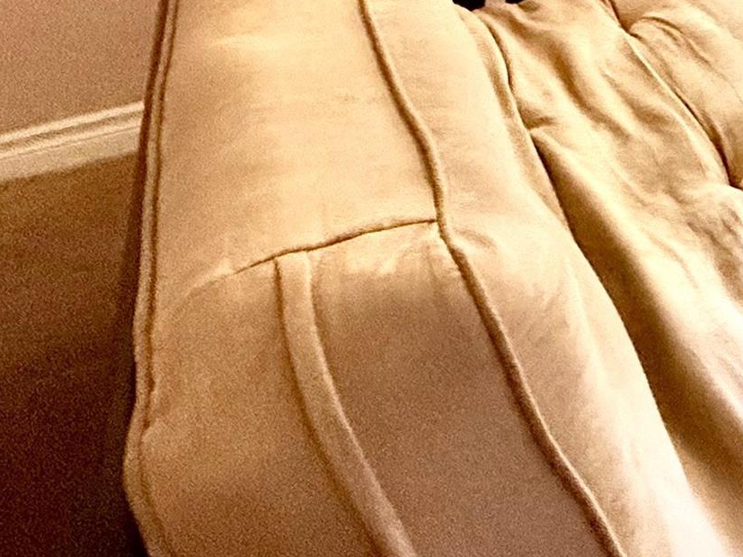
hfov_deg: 25.5
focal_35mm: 52
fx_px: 1116
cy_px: -416
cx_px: 1166
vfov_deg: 20.6
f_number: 2.2
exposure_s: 1/60
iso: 400
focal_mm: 2.22
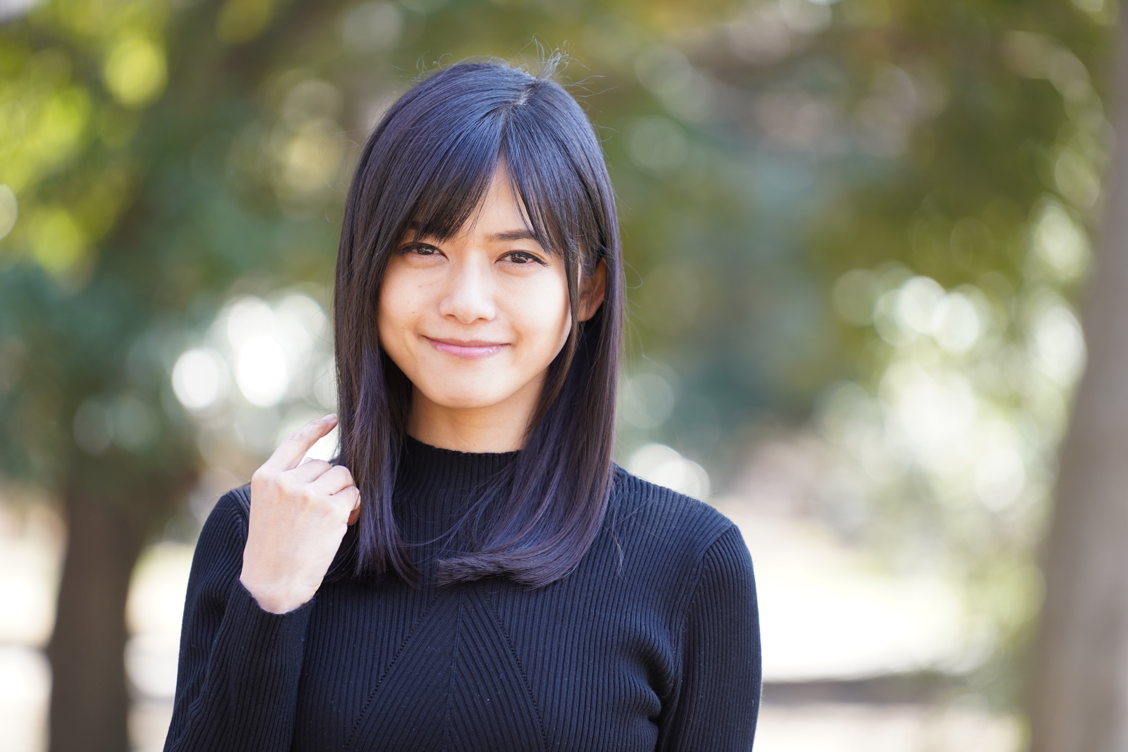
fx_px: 6266
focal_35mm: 200
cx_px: 564
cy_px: 376
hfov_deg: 10.3
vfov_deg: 6.9
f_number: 4
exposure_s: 1/125
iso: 400
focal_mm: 200
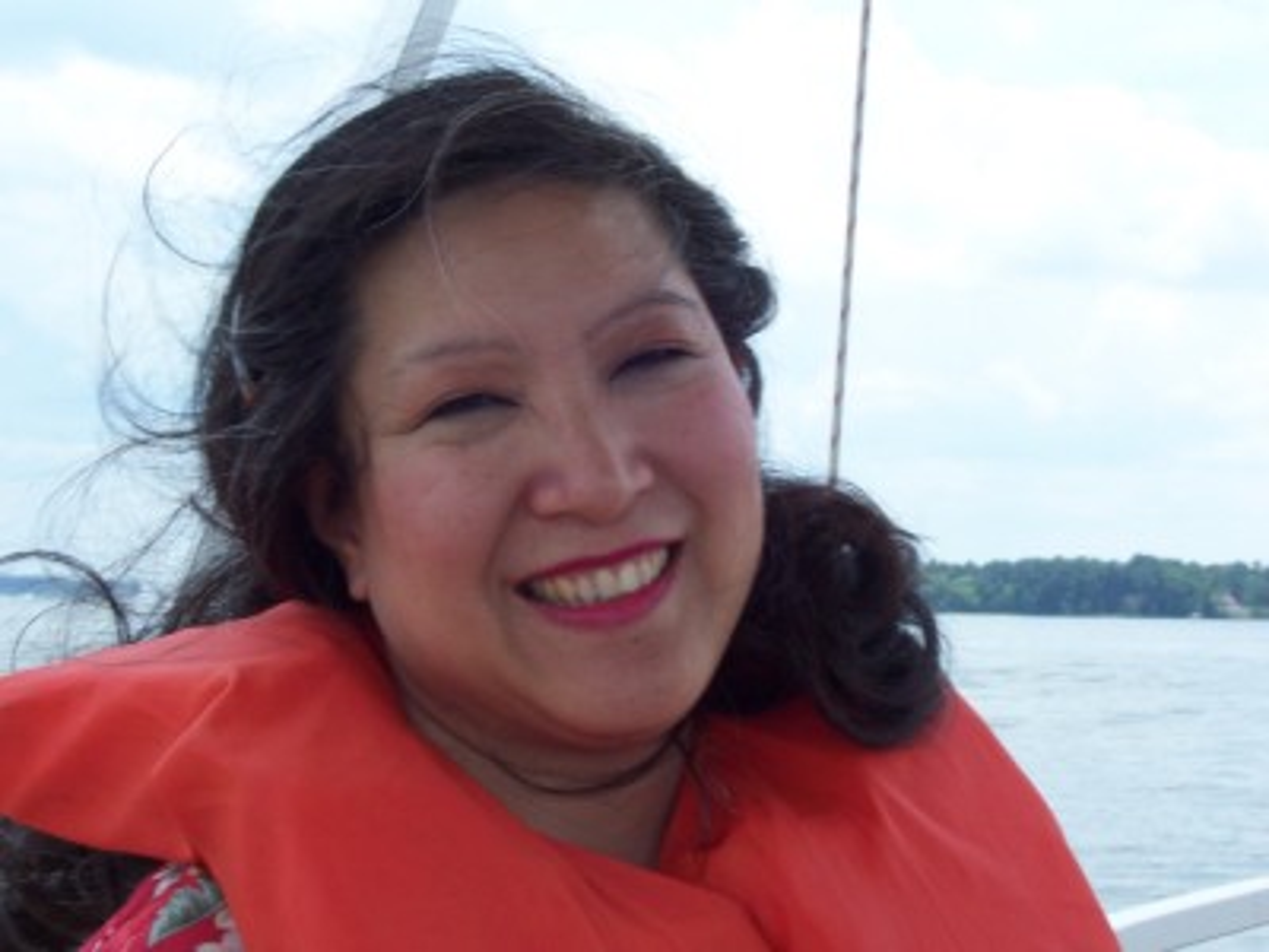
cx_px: 634
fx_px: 3006
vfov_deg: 18.0
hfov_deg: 23.8
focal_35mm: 82
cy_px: 476
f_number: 8
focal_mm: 13.5
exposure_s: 1/180
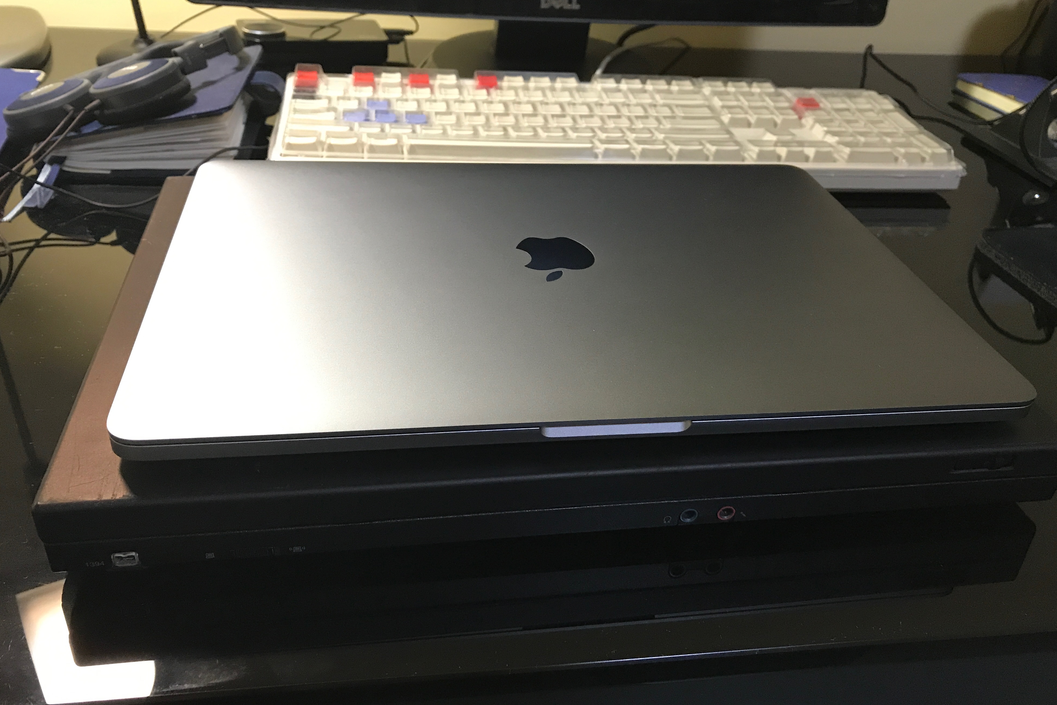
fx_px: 881
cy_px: 349
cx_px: 533
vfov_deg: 43.6
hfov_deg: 61.9
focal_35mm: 30
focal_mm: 3.99
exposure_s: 1/17
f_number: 1.8
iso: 80
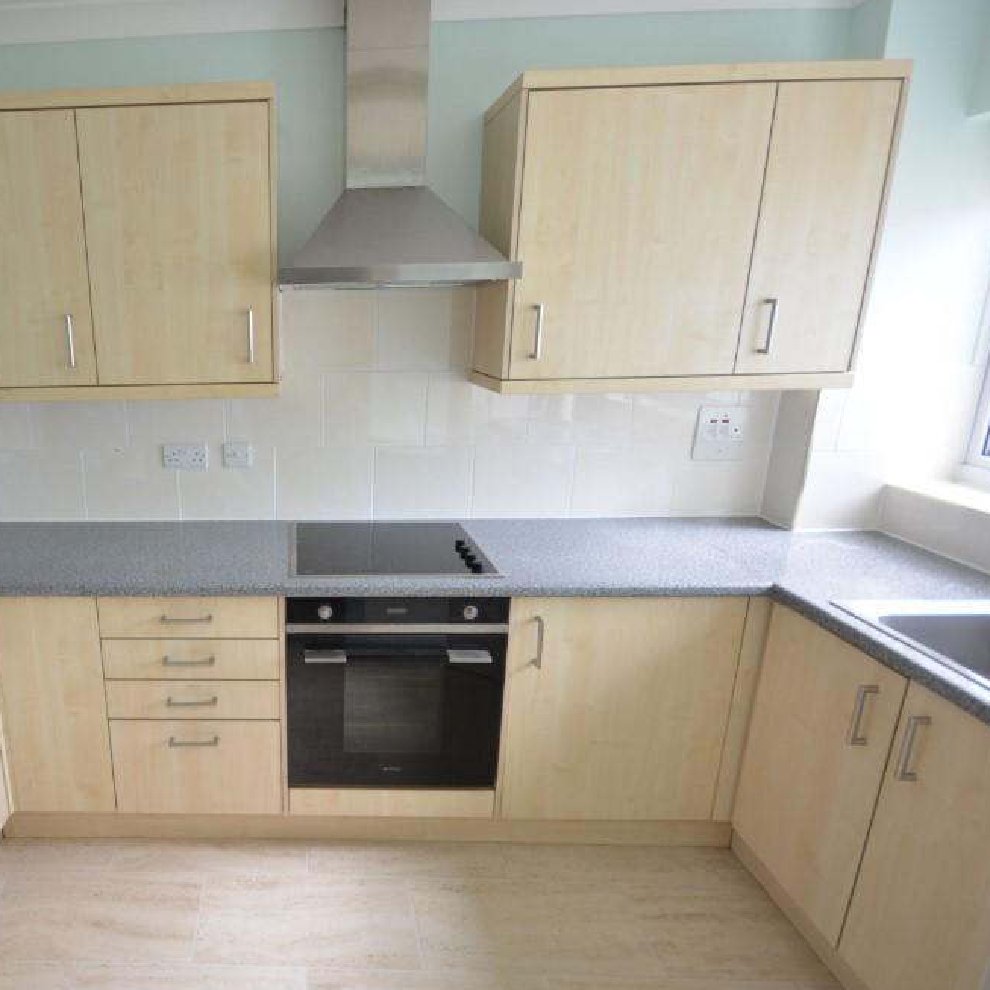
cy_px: 504
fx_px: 647
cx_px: 270
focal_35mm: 20
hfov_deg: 70.7
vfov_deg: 74.8
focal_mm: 10
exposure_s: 1/20
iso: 400
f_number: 4.5
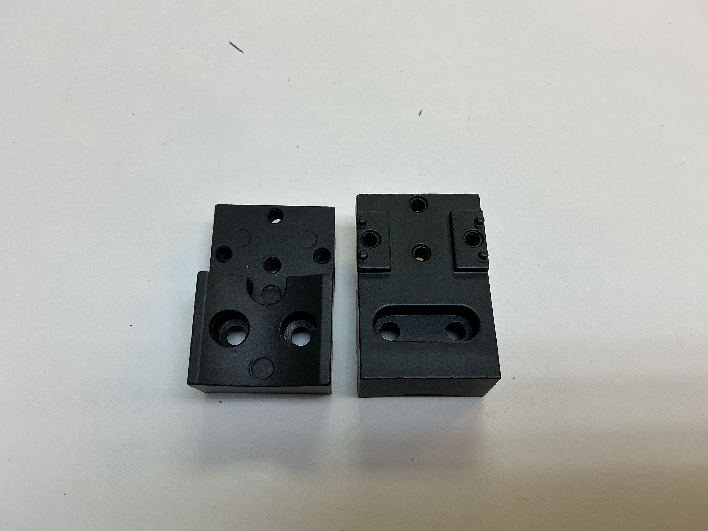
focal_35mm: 29
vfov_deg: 48.2
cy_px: 266
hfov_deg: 61.7
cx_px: 354
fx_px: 593
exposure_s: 1/120
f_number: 1.8
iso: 32
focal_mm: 3
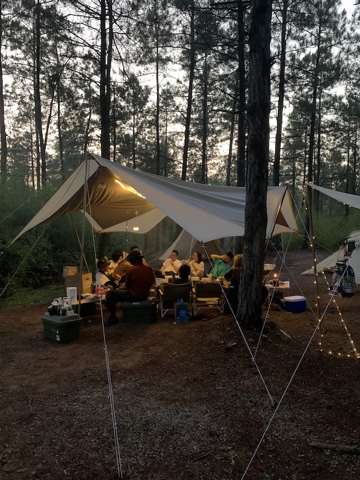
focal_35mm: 26
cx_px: 180
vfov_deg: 67.3
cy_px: 240
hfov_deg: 53.1
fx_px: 361
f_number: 1.8
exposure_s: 1/30
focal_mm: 4.25
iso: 800
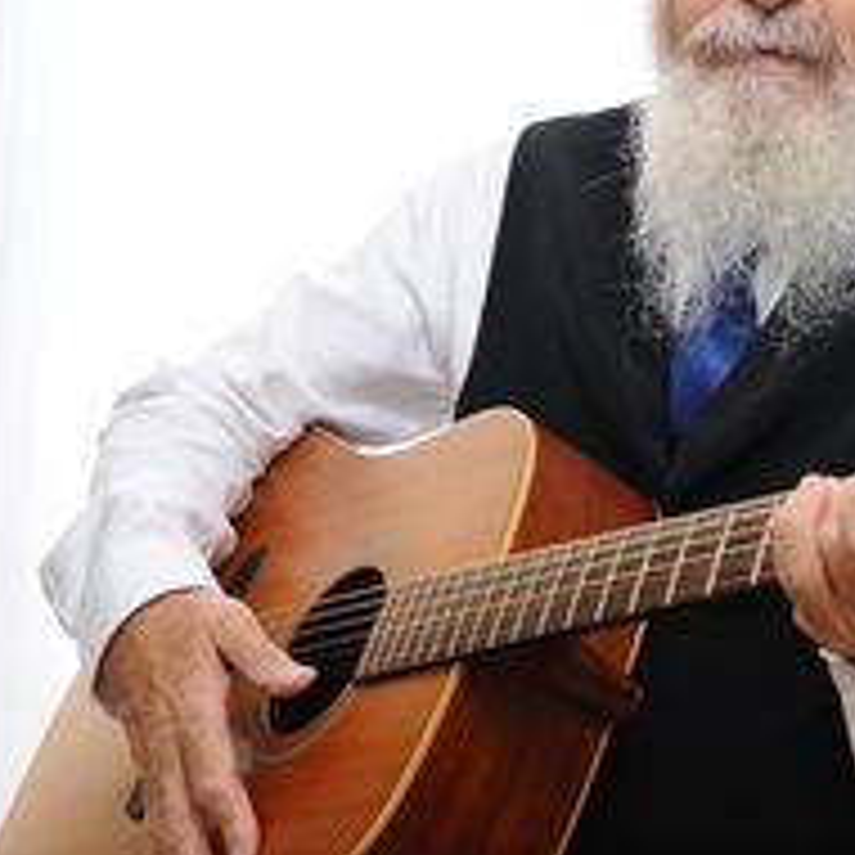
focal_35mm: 75
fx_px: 2096
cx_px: 688
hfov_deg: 22.7
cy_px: 266
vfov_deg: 22.9
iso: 250
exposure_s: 1/200
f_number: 5.6
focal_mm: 42
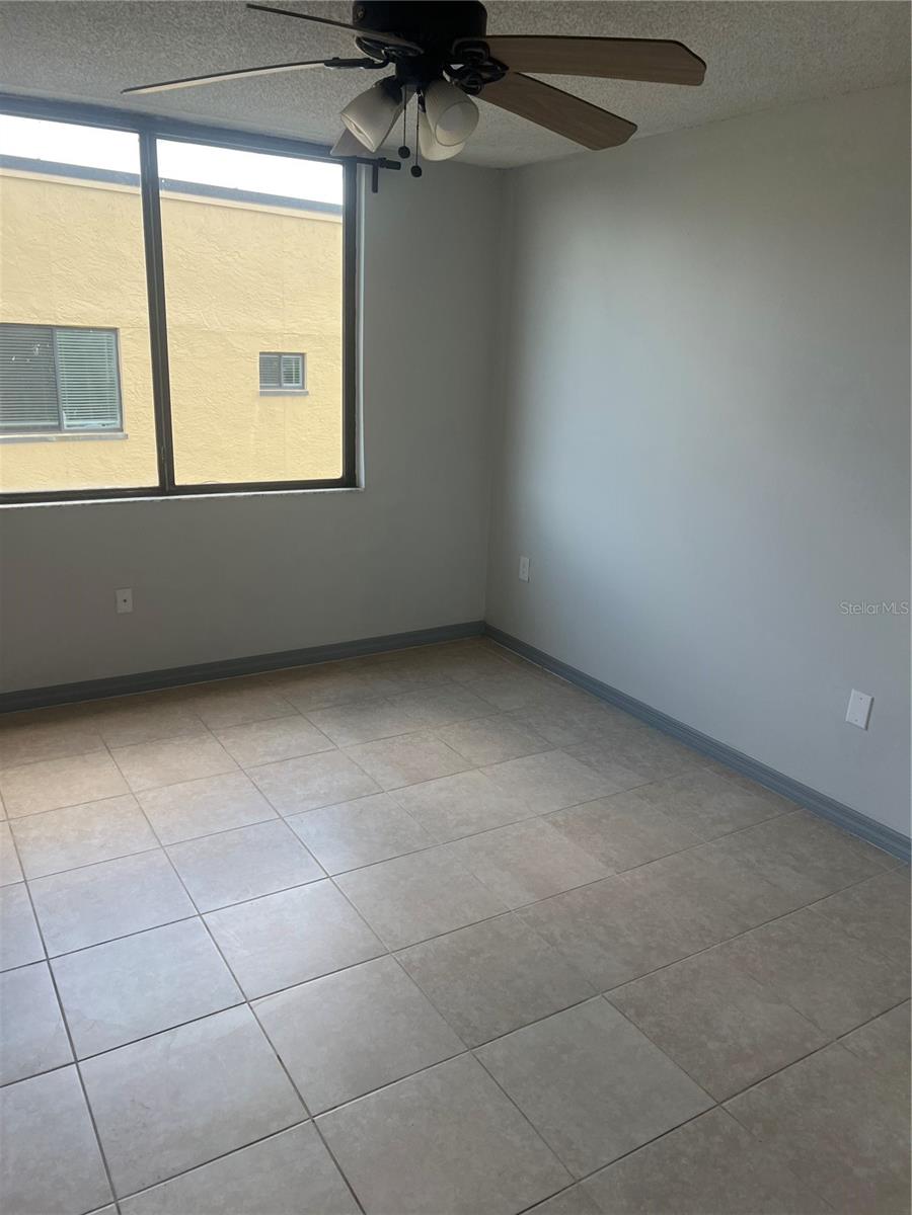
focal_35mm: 26
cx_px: 456
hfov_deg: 53.1
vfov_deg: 67.3
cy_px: 608
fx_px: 913
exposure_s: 1/302
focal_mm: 5.7
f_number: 1.5
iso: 50
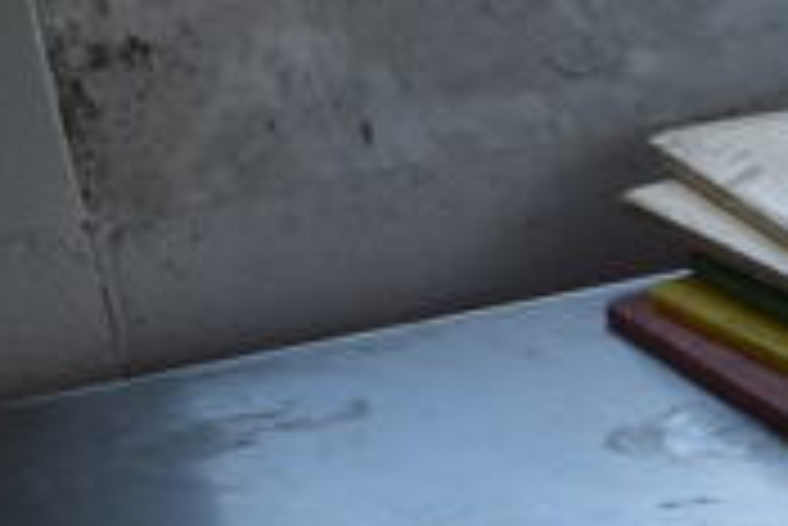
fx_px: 2059
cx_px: 856
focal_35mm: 94
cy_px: 809
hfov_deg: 20.7
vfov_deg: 13.6
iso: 100
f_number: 5
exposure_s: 1/100
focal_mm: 18
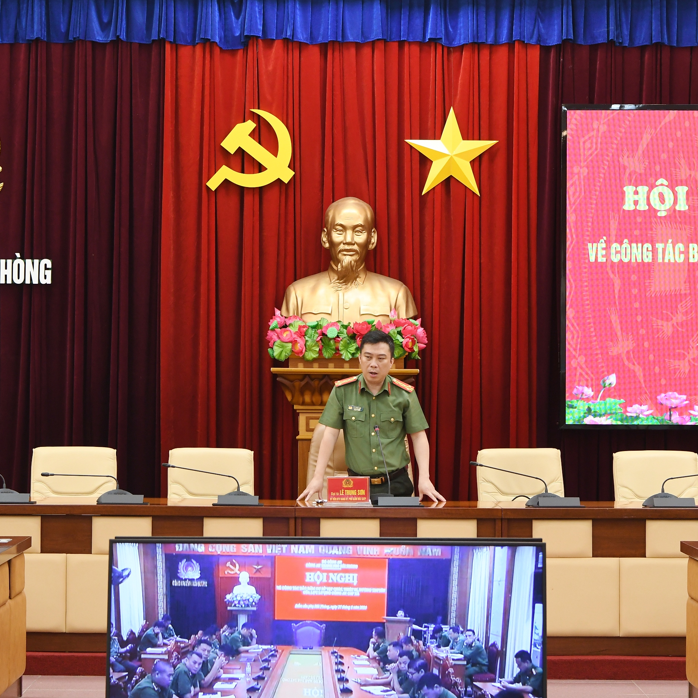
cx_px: 298
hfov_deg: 16.1
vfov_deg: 16.1
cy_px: 349
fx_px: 2464
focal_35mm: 108
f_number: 5.6
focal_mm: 56
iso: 1000
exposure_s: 1/60
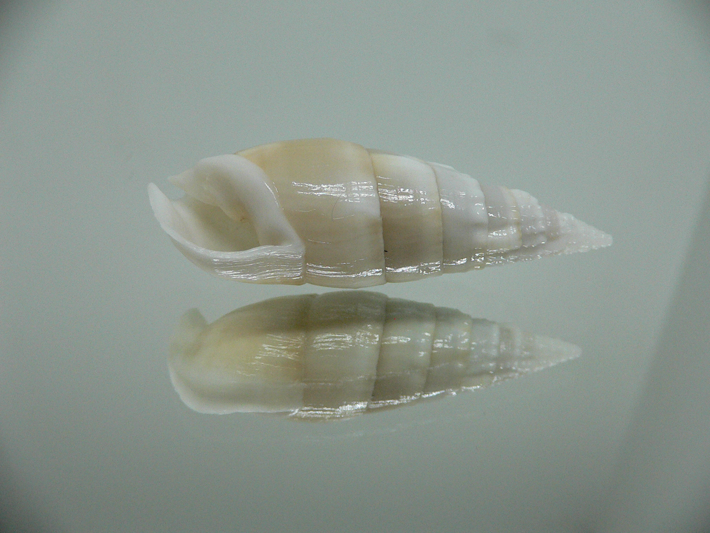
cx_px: 355
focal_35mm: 35
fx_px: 718
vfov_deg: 40.7
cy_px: 266
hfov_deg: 52.6
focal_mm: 4.6
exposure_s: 1/60
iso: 200
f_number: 2.8
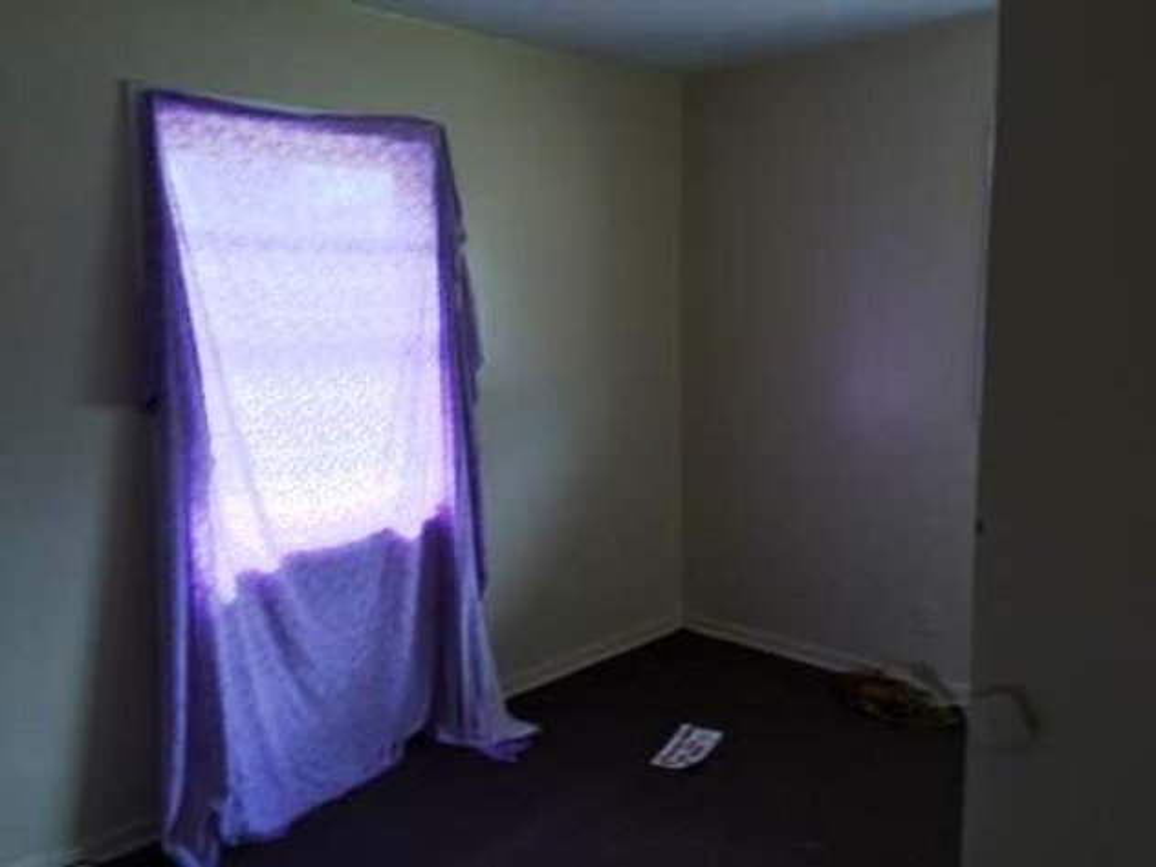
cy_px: 434
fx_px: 968
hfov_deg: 61.7
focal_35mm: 29
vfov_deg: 48.2
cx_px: 578
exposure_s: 1/40
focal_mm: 4.15
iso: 40
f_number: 2.2
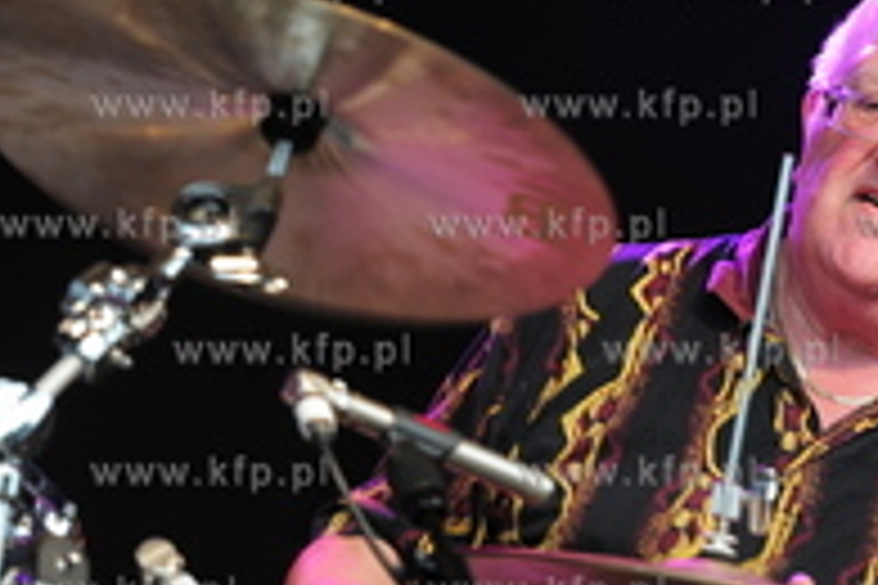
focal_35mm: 277
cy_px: 410
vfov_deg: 5.0
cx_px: 450
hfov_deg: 7.4
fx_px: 6755
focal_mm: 135
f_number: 4.5
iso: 800
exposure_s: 1/60
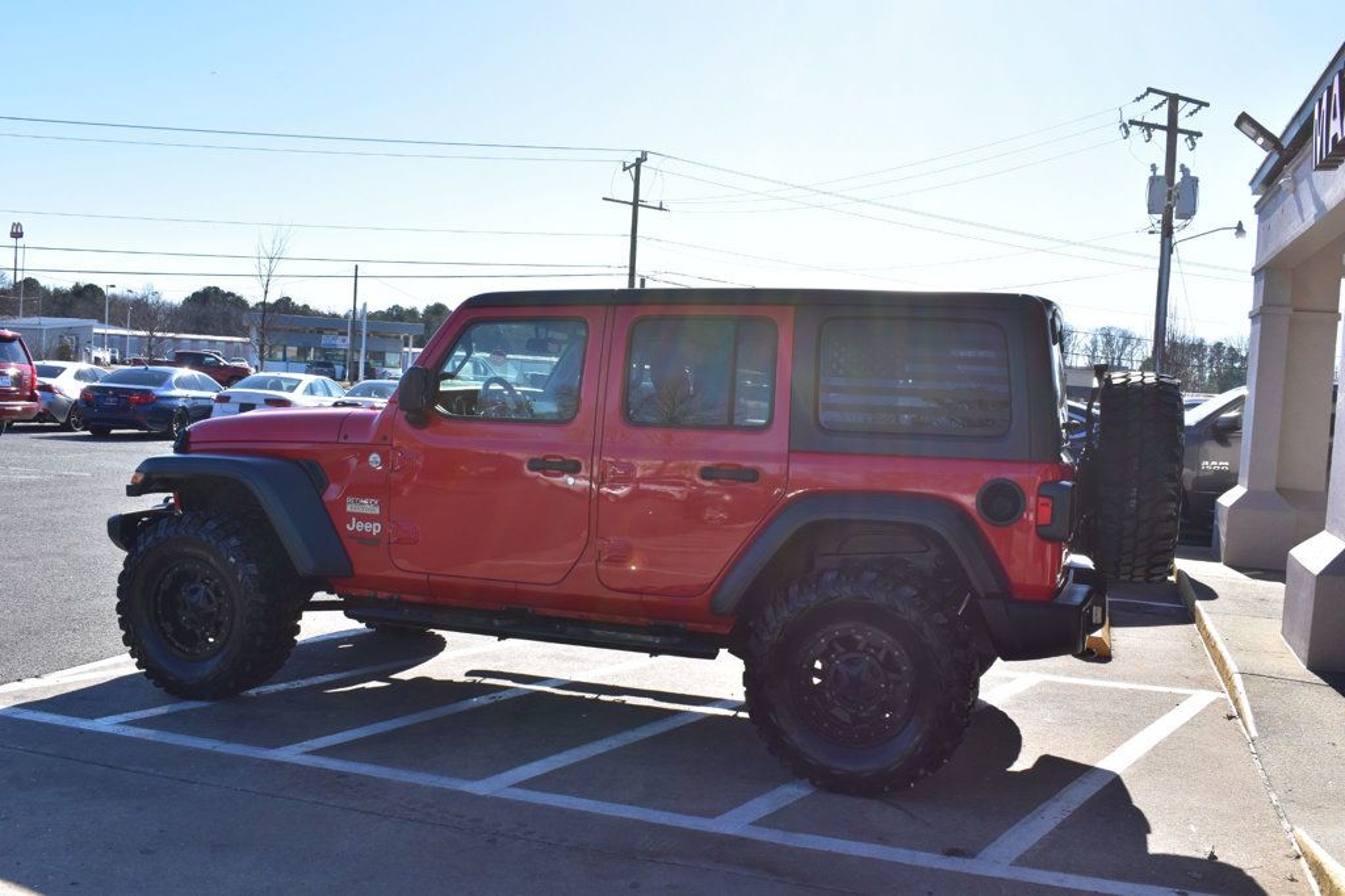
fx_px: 1232
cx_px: 672
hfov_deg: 57.2
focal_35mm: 33
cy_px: 448
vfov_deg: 39.9
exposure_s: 1/500
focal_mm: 22
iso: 400
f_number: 11
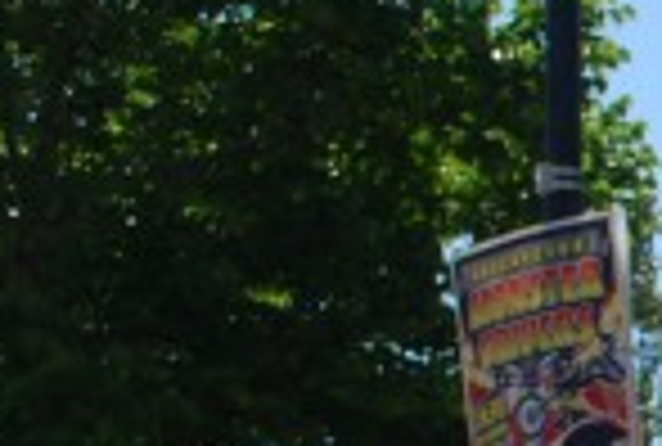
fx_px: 3910
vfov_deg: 6.4
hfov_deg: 8.5
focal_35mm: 212
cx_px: 1770
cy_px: 818
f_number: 8
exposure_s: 1/250
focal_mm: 26
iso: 100
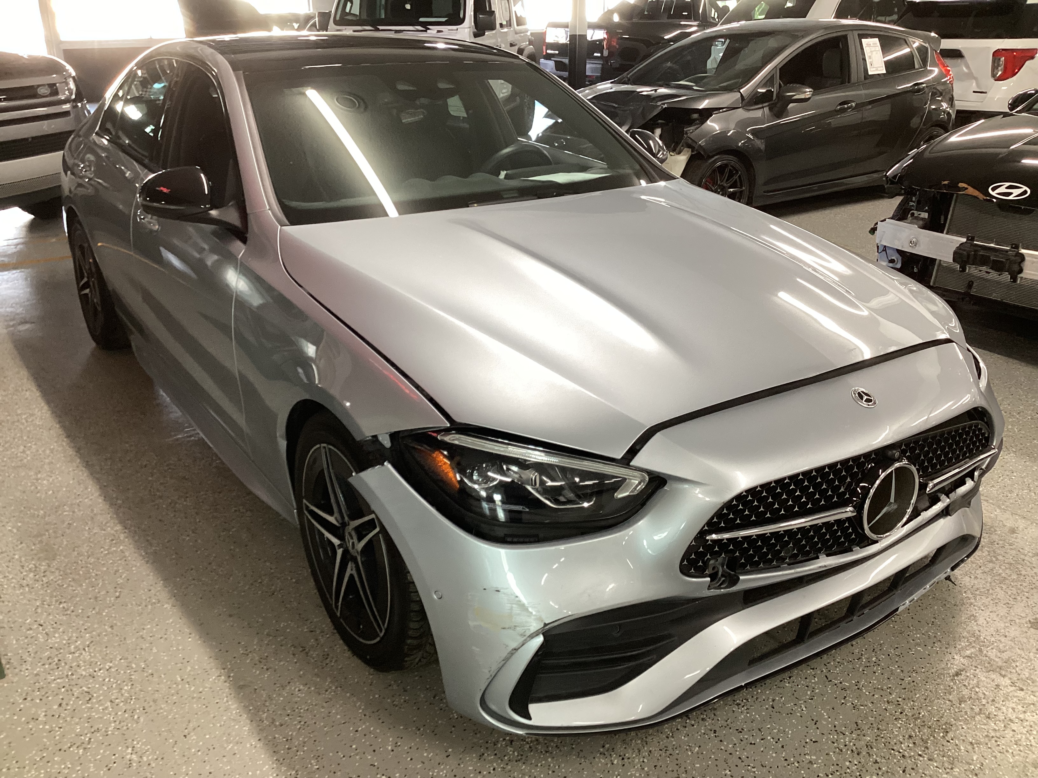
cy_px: 389
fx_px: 930
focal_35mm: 31
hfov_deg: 58.4
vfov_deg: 45.4
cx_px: 519
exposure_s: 1/50
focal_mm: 3.3
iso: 160
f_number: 2.4
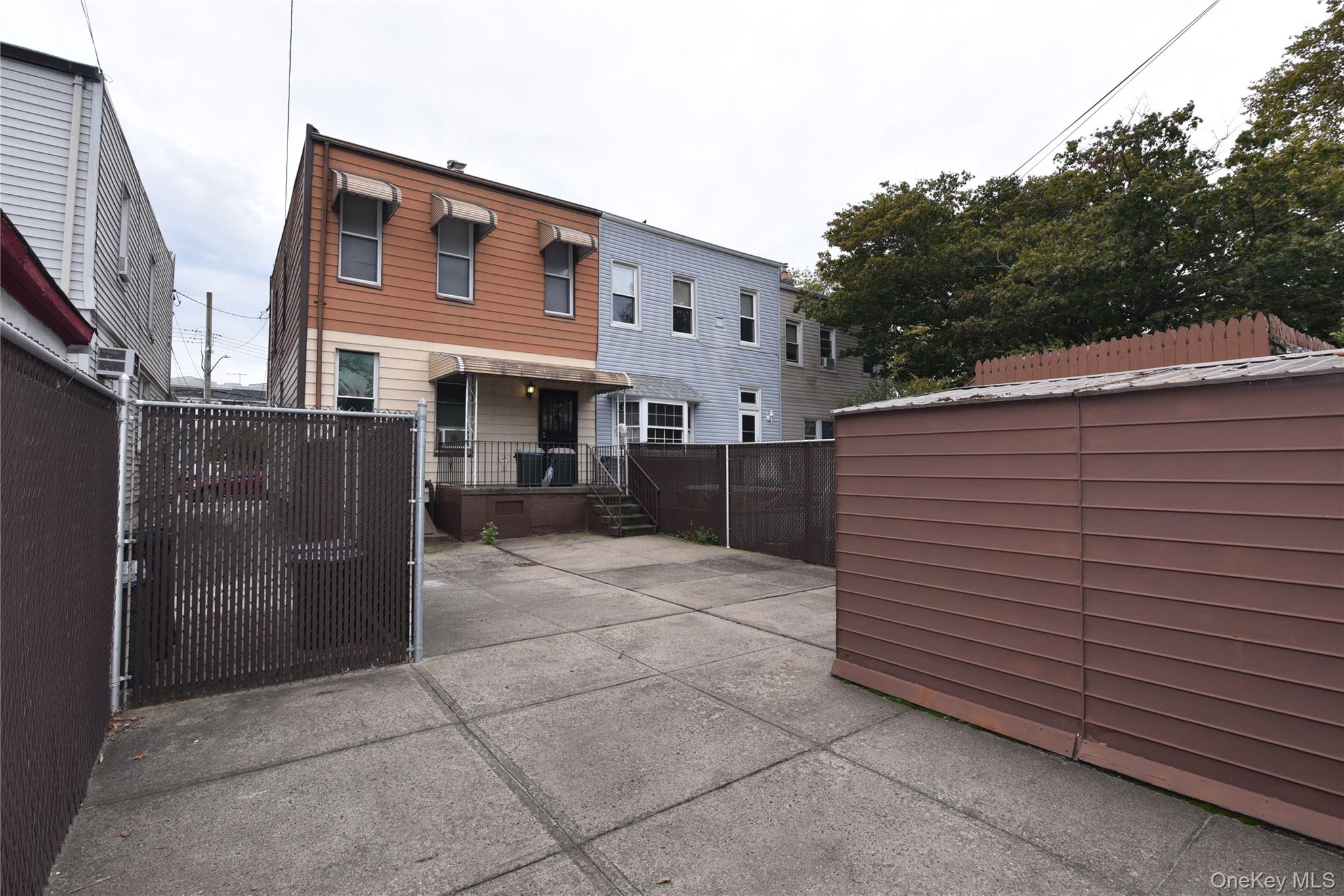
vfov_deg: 73.8
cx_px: 672
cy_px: 448
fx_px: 597
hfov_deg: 96.7
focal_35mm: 16
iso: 400
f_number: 8
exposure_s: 1/200
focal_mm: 16
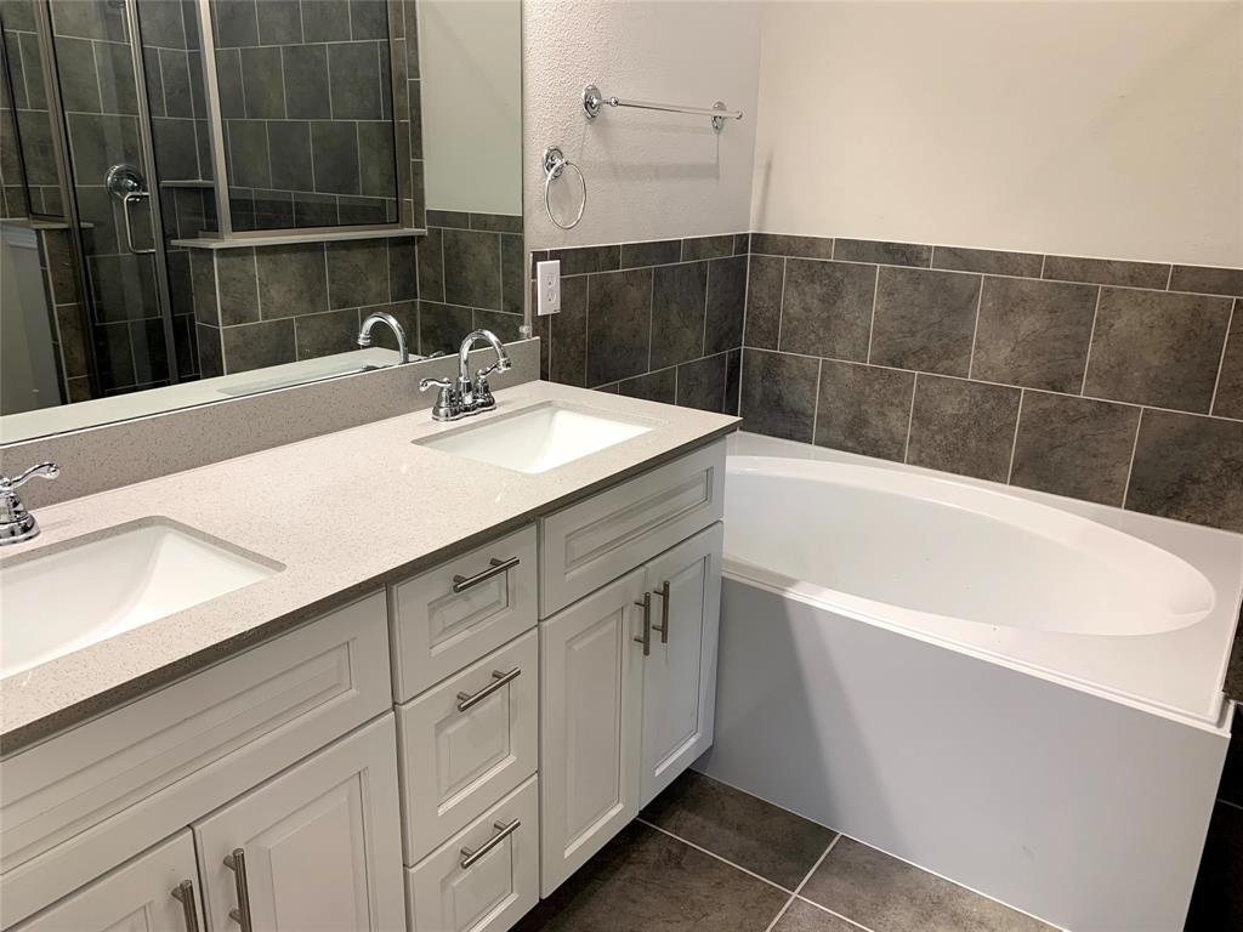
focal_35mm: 26
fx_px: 934
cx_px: 622
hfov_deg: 67.3
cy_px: 466
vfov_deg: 53.1
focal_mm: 4.25
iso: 50
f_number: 1.8
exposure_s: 1/60
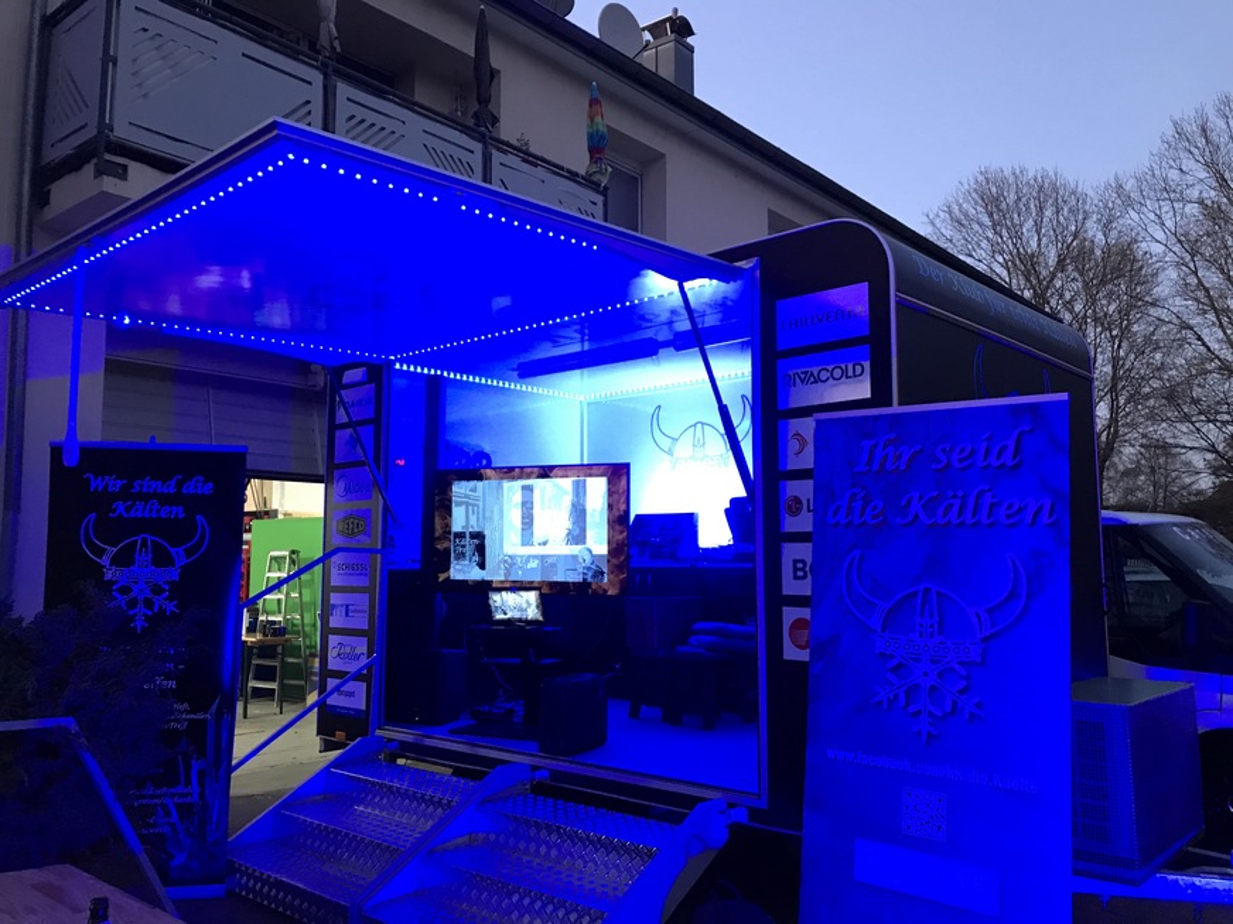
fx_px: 997
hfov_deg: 63.4
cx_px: 616
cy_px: 462
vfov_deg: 49.7
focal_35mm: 28
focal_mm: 3.99
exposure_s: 1/15
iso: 80
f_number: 1.8
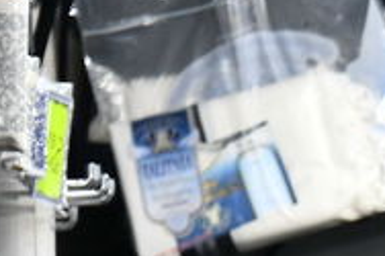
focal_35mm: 907
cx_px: 1292
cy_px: 896
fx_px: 9691
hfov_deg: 2.2
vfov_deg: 1.5
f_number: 5.6
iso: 500
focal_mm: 122
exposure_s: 1/160
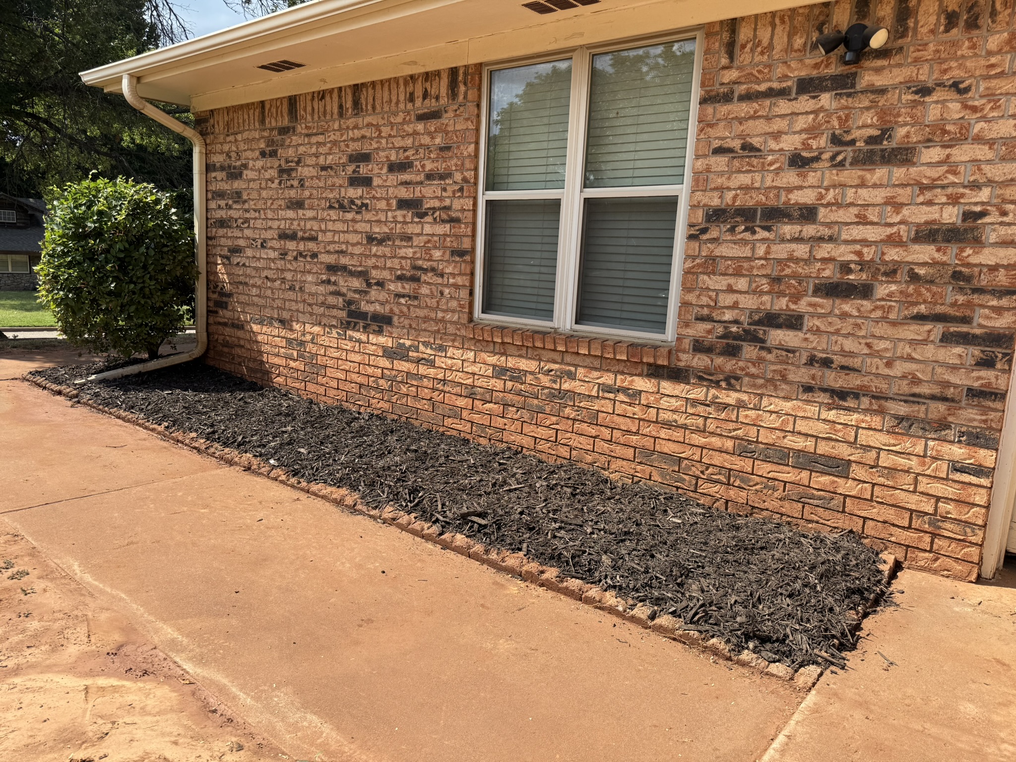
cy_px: 381
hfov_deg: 71.6
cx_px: 508
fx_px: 704
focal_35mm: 24
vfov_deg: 56.8
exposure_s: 1/2703
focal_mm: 6.76
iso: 80
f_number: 1.78
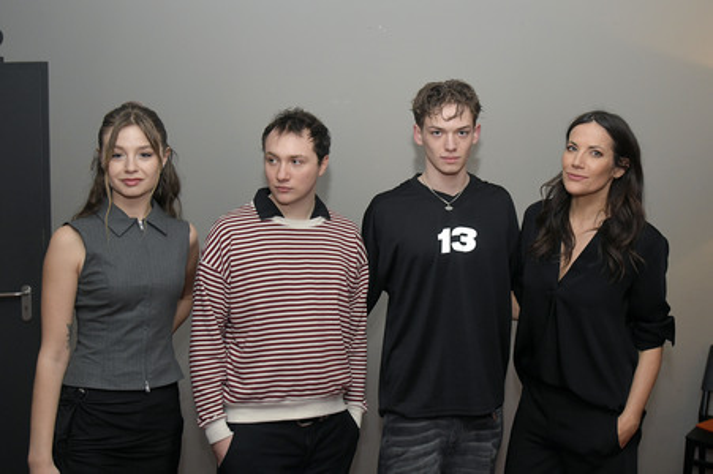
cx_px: 356
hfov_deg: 60.3
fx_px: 614
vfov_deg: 42.3
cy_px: 237
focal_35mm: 31
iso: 2000
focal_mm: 31
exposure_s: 1/200
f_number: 5.6
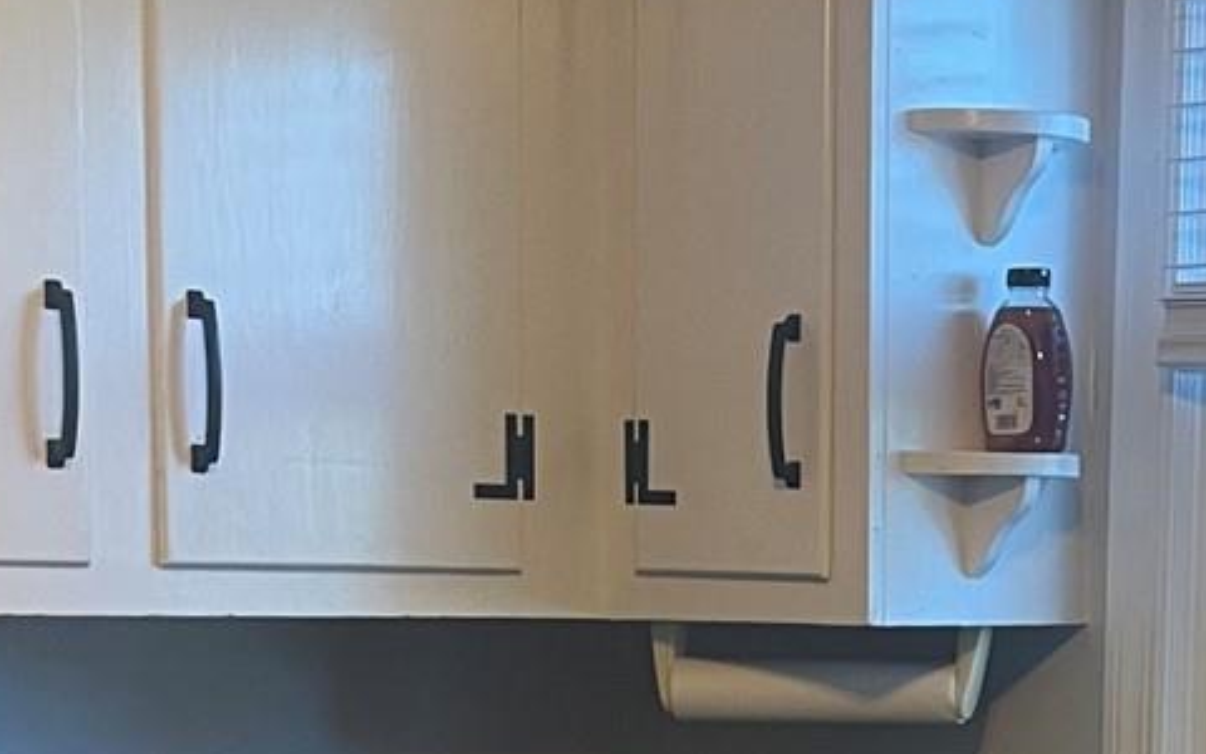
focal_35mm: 113
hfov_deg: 18.3
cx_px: 892
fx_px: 3714
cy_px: 1254
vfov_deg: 11.0
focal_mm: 5.1
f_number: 1.6
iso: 125
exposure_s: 1/60
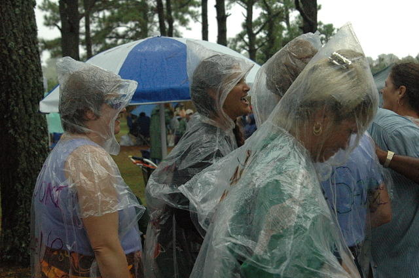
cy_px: 139
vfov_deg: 18.1
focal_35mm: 75
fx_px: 872
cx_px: 210
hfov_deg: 27.0
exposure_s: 1/320
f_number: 9
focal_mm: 50
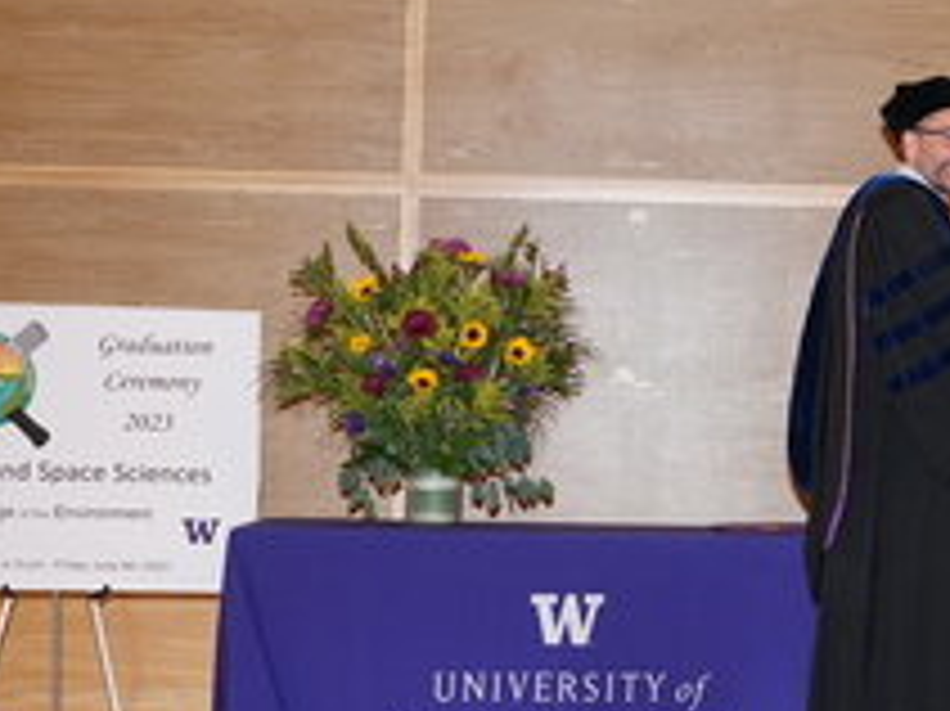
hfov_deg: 17.5
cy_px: 218
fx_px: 3017
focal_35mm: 110
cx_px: 943
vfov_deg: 13.4
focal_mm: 51
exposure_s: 1/100
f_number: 4.5
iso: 1600
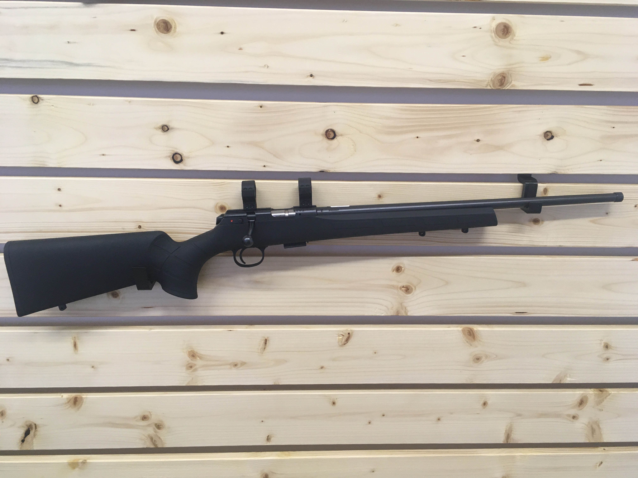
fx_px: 534
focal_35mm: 29
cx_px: 319
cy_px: 239
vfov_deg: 48.2
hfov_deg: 61.7
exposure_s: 1/33
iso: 50
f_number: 2.2
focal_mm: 4.15
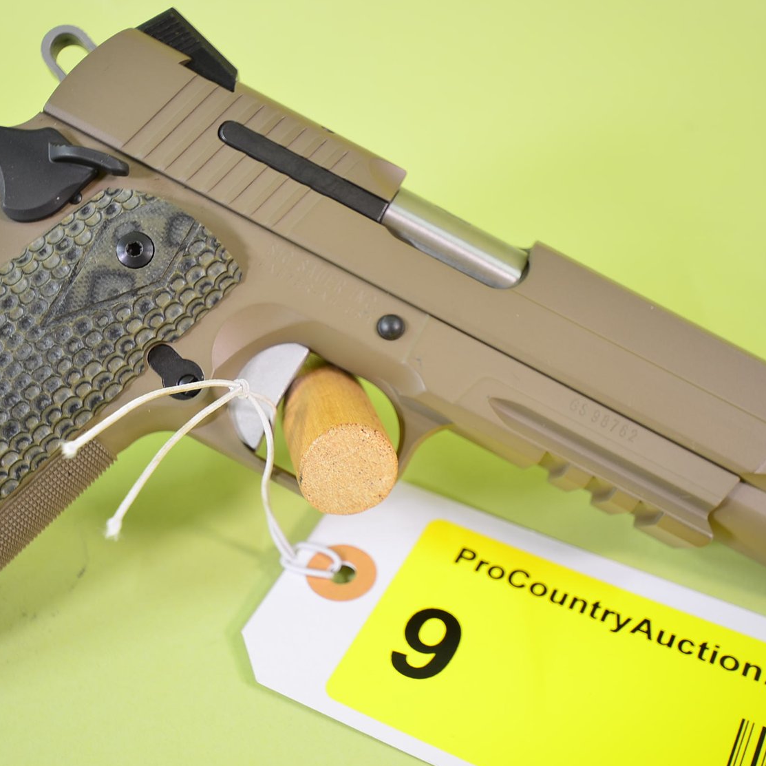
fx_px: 1177
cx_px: 354
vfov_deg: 36.1
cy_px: 378
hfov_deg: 36.0
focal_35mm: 47
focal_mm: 24
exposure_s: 1/20
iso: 100
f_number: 4.5
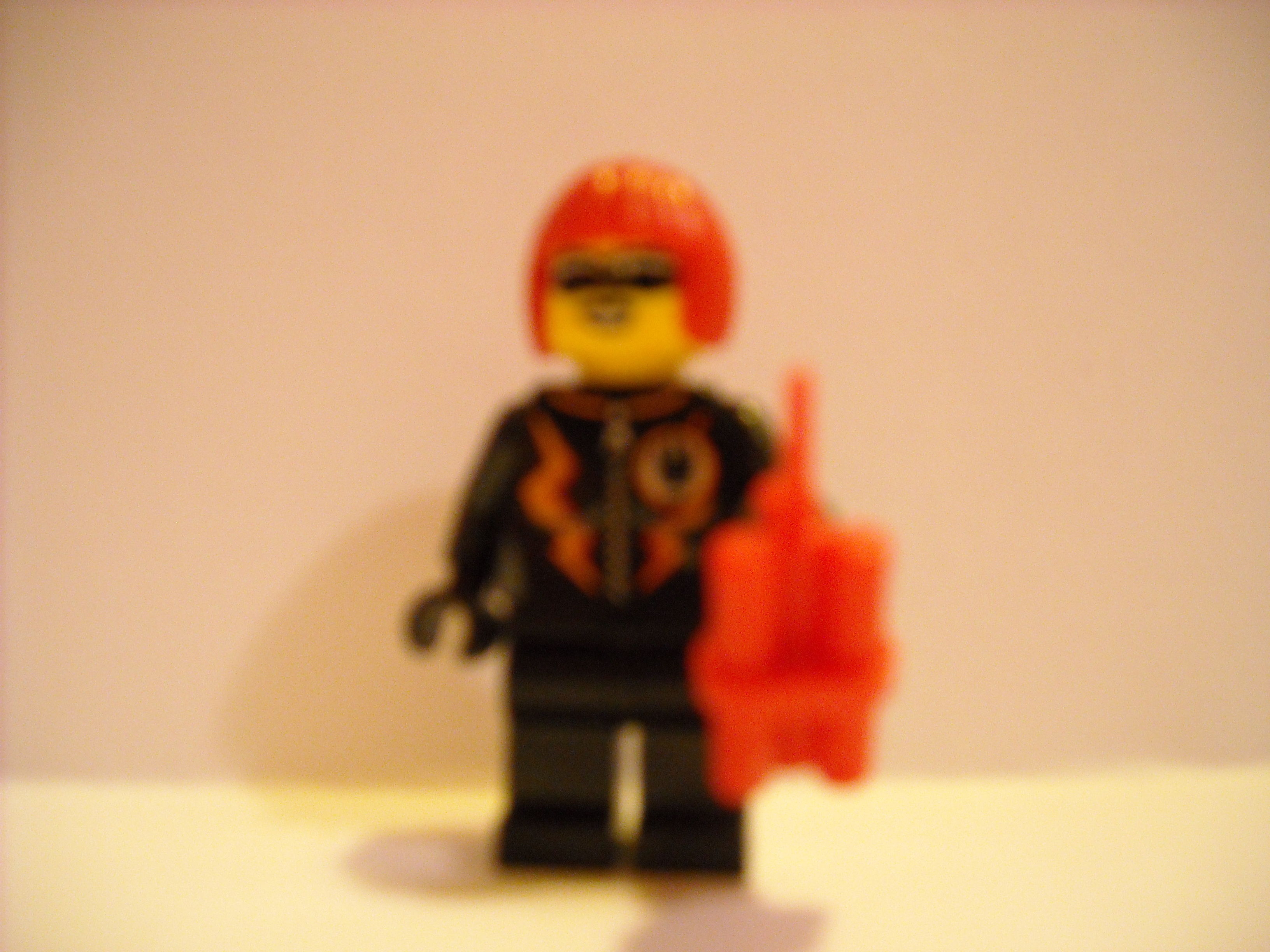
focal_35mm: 35
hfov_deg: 52.6
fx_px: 1284
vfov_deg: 40.7
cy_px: 476
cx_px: 635
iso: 400
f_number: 2.8
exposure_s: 1/9
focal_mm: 5.7
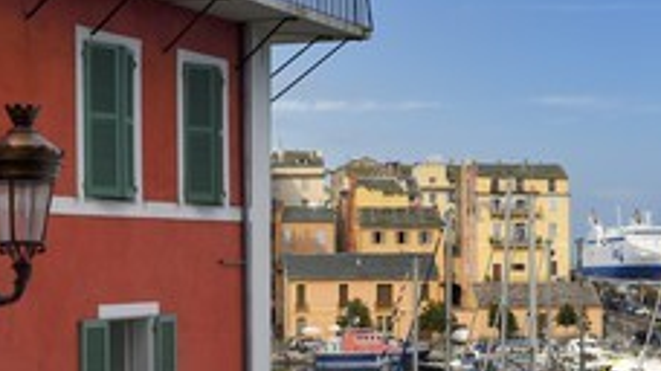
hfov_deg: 25.0
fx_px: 1489
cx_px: 415
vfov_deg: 14.2
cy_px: 275
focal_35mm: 85
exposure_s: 1/250
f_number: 13
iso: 200
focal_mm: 44
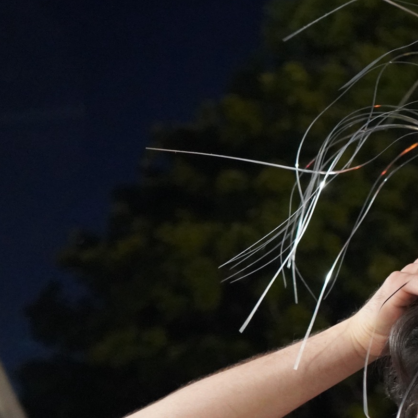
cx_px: 483
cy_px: 255
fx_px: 929
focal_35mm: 68
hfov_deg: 23.5
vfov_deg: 25.3
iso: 12800
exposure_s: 1/60
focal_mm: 29
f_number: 3.5
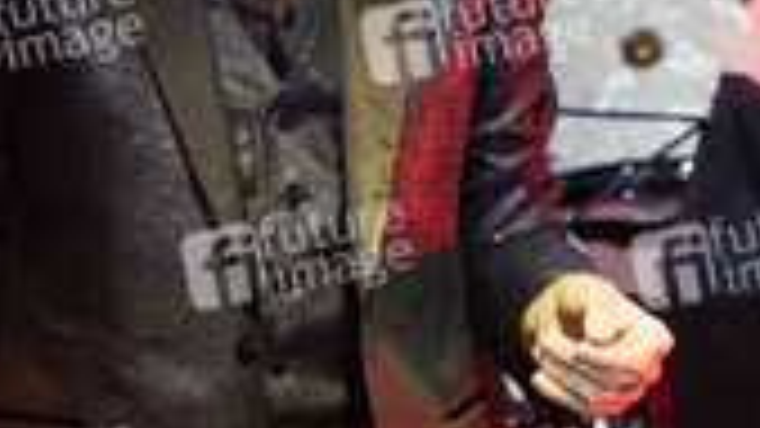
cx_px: 358
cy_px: -81
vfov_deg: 0.7
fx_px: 33830
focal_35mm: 1679
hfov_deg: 1.3
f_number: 6.3
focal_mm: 600
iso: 4000
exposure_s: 1/320
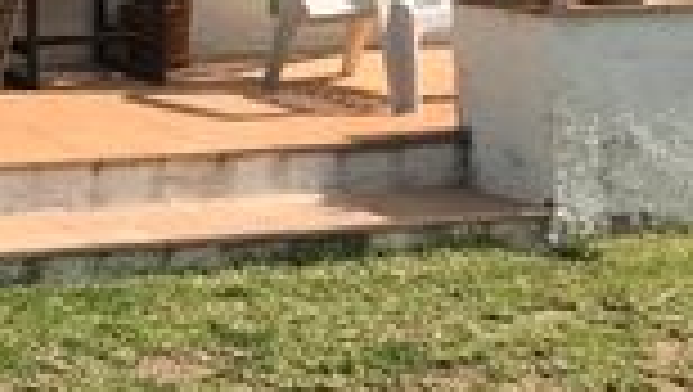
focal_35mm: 119
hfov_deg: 16.5
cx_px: -315
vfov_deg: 9.8
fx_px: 2189
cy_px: -284
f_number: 1.8
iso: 20
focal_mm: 3.99
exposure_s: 1/2398
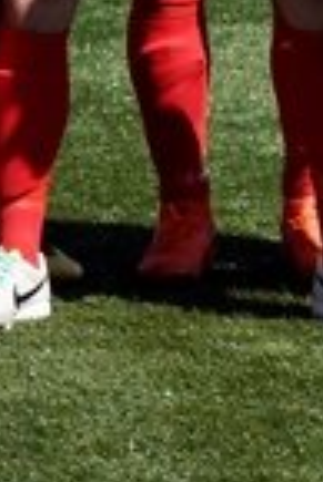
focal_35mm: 338
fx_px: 4538
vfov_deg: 6.0
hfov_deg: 4.0
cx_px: -290
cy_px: -258
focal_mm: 70
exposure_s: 1/4000
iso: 800
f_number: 7.1
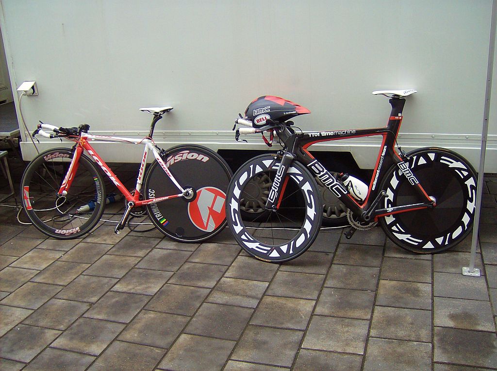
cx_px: 248
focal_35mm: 36
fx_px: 516
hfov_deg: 51.5
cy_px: 186
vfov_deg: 39.5
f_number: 2.8
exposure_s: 1/66.6
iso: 100
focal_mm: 6
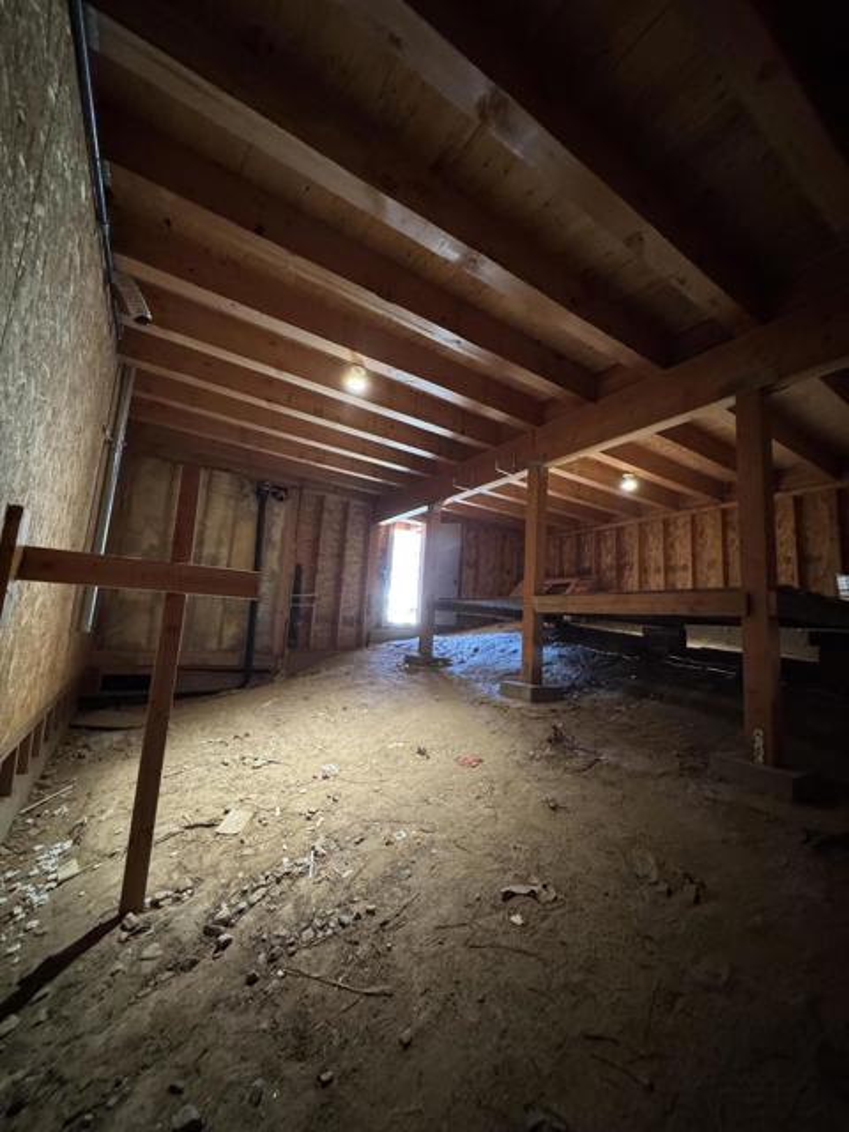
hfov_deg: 85.7
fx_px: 458
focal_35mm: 14
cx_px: 424
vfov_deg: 102.1
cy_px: 566
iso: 1000
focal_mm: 2.22
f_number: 2.2
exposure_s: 1/60
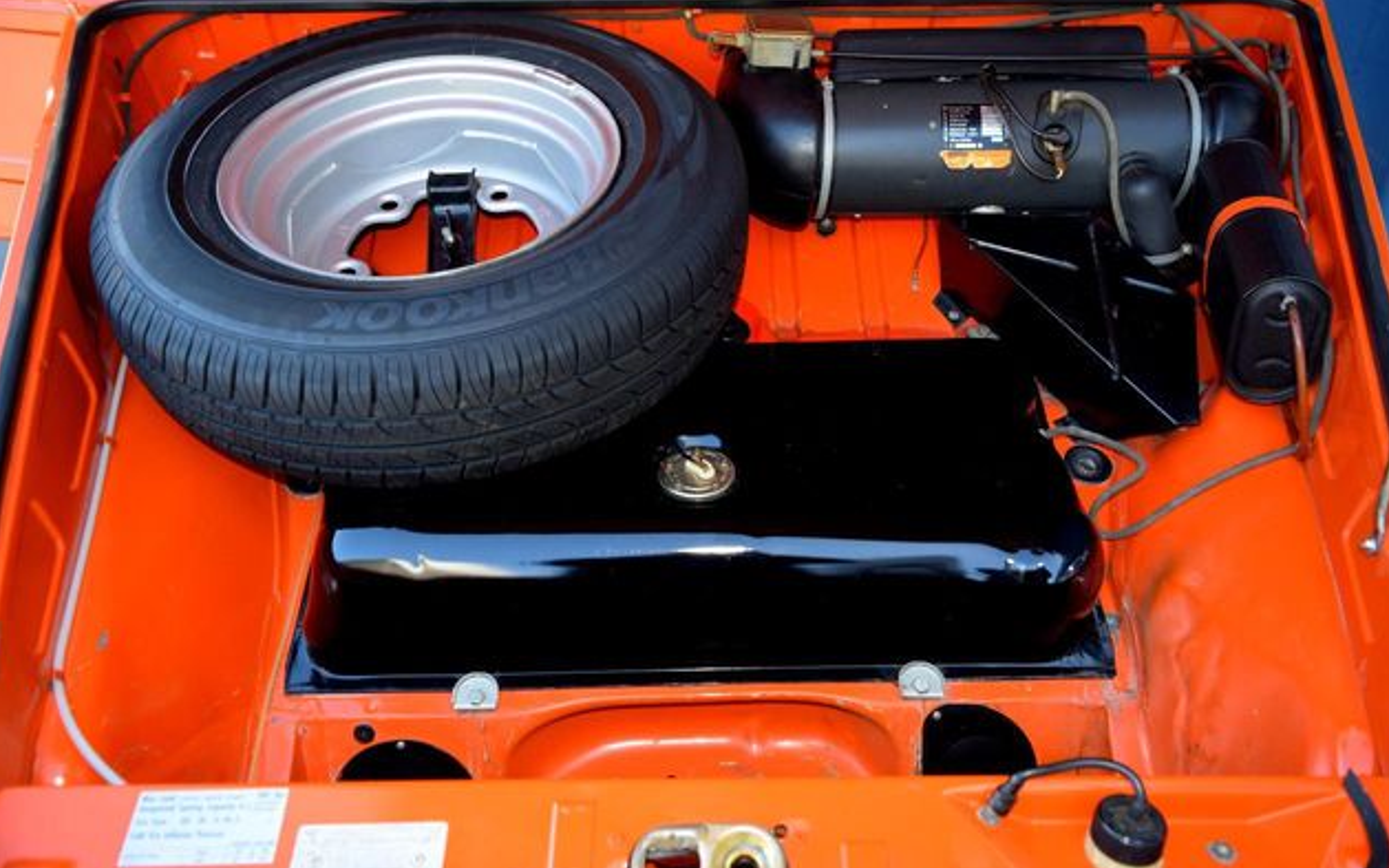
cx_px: 696
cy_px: 421
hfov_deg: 66.5
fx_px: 1060
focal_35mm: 28
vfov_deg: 44.5
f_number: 5
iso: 800
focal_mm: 18
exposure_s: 1/100
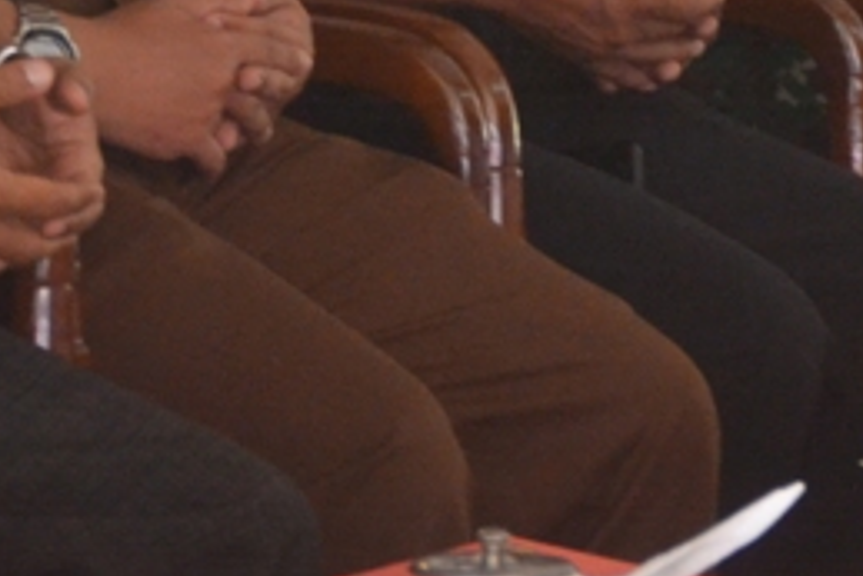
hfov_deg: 4.7
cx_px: 1393
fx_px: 10391
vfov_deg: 3.2
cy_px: -356
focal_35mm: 433
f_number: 5
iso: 1400
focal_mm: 65
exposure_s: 1/60
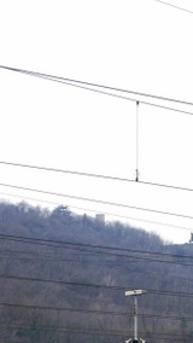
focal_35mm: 169
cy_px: 429
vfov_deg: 12.4
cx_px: 273
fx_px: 1536
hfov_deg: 7.1
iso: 160
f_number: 6.3
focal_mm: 20
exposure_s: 1/200
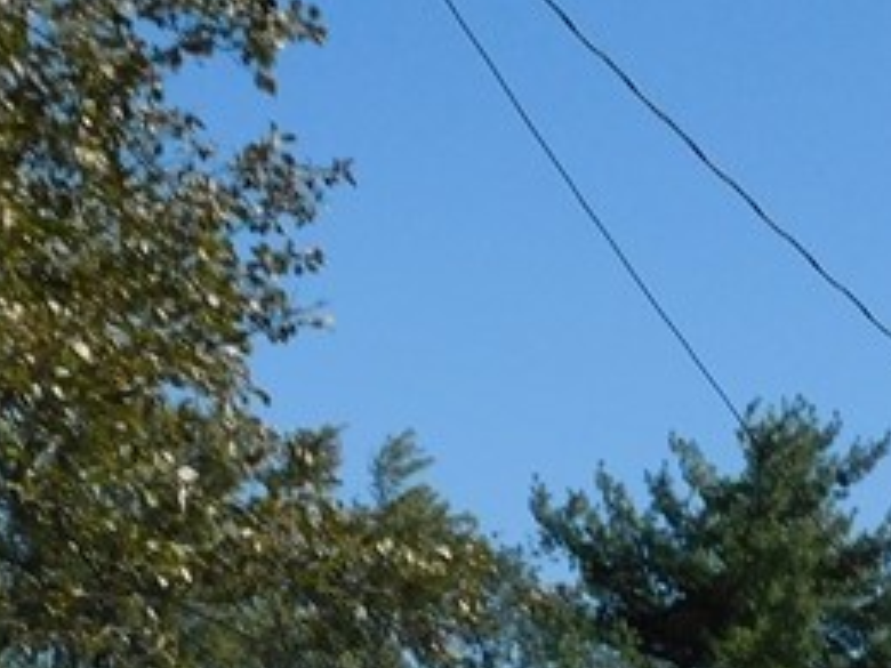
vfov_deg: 9.9
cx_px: 1103
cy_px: 1199
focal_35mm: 142
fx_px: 3655
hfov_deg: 13.5
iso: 125
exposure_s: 1/400
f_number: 7
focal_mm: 6.3
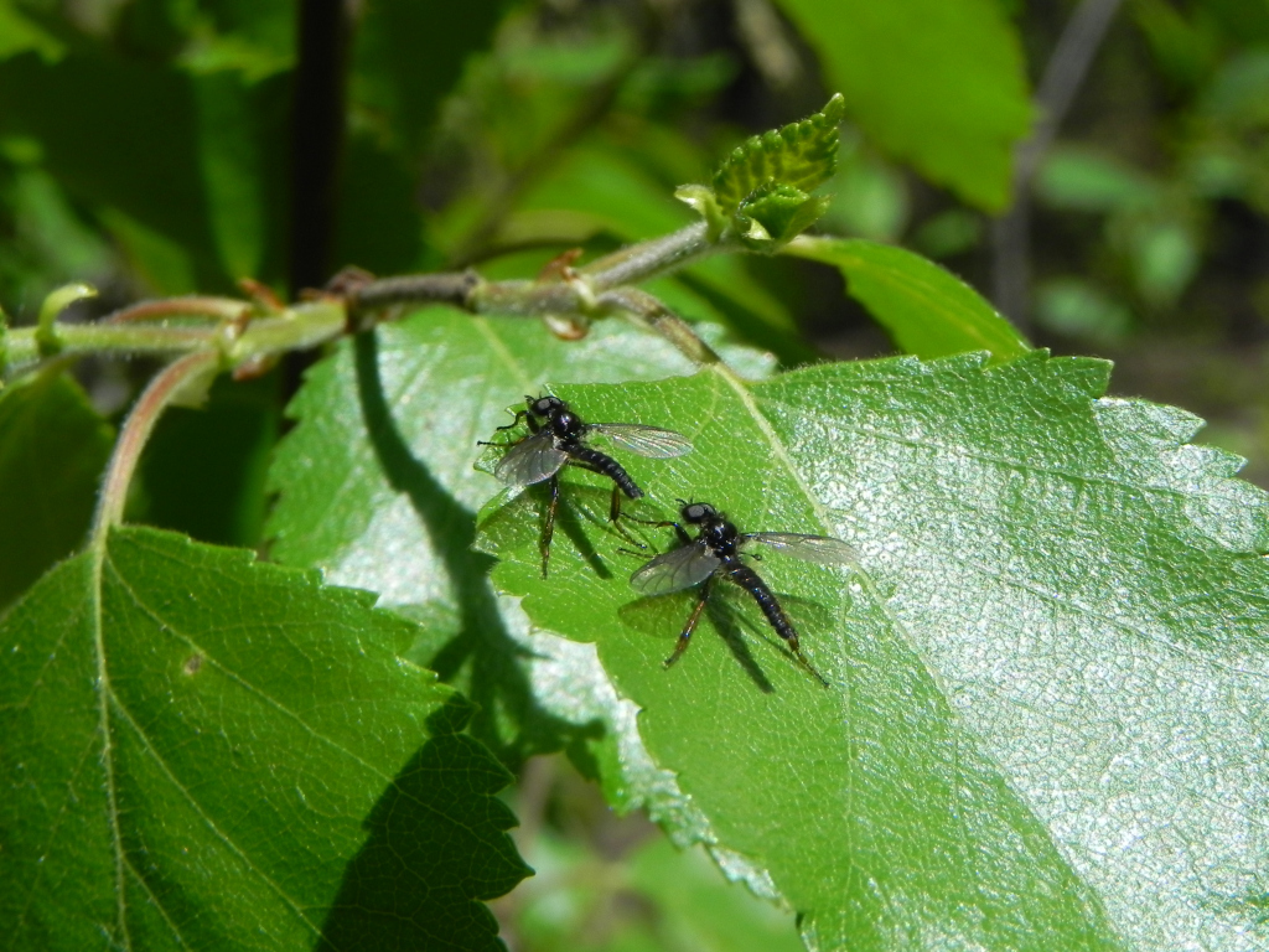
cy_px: 476
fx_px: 3116
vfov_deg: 17.4
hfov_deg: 23.0
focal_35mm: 85
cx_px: 634
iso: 160
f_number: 8
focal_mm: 15.1
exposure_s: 1/418
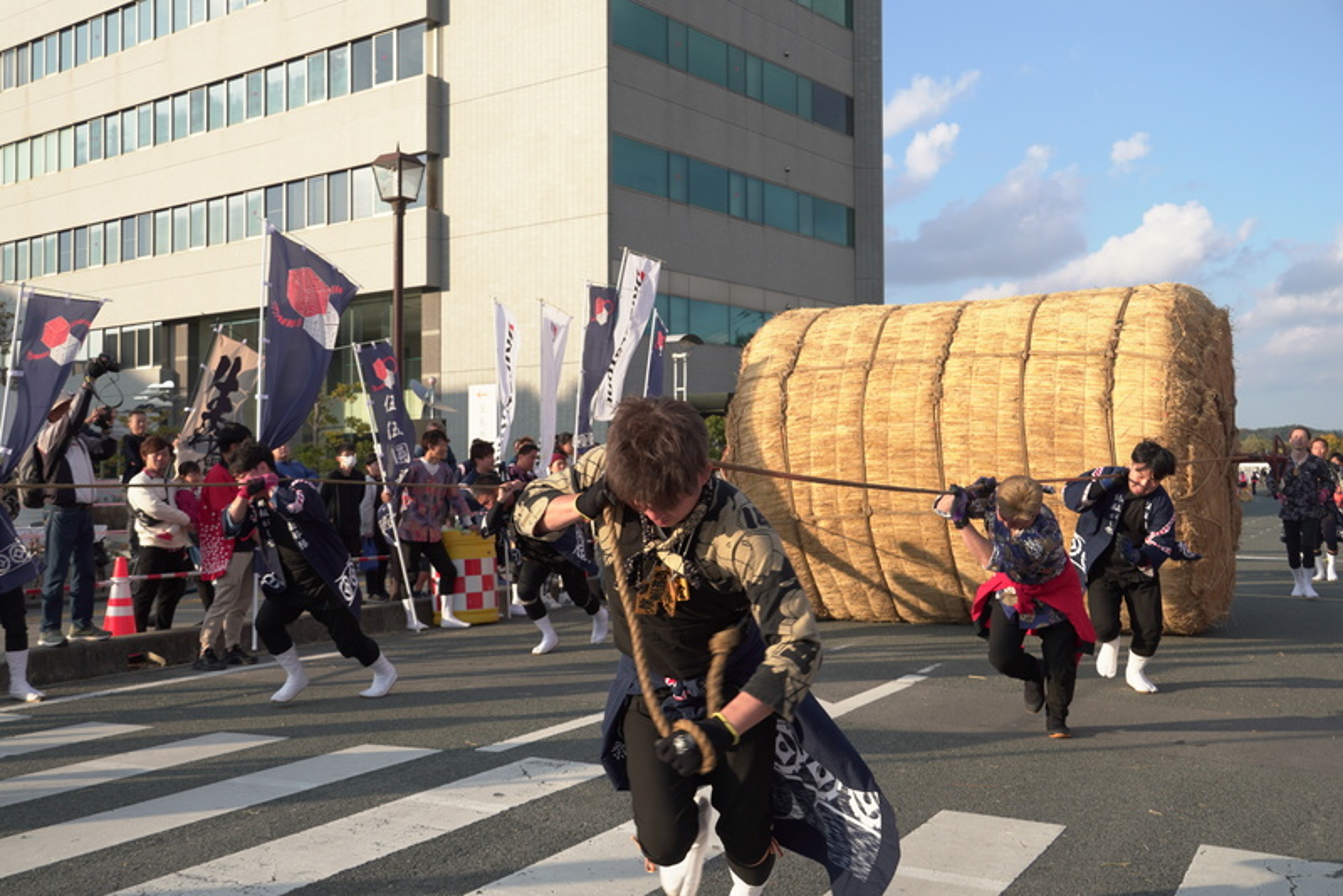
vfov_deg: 35.5
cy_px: 448
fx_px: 1399
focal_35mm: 38
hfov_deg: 51.3
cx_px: 672
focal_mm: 25
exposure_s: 1/320
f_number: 5.6
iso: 100
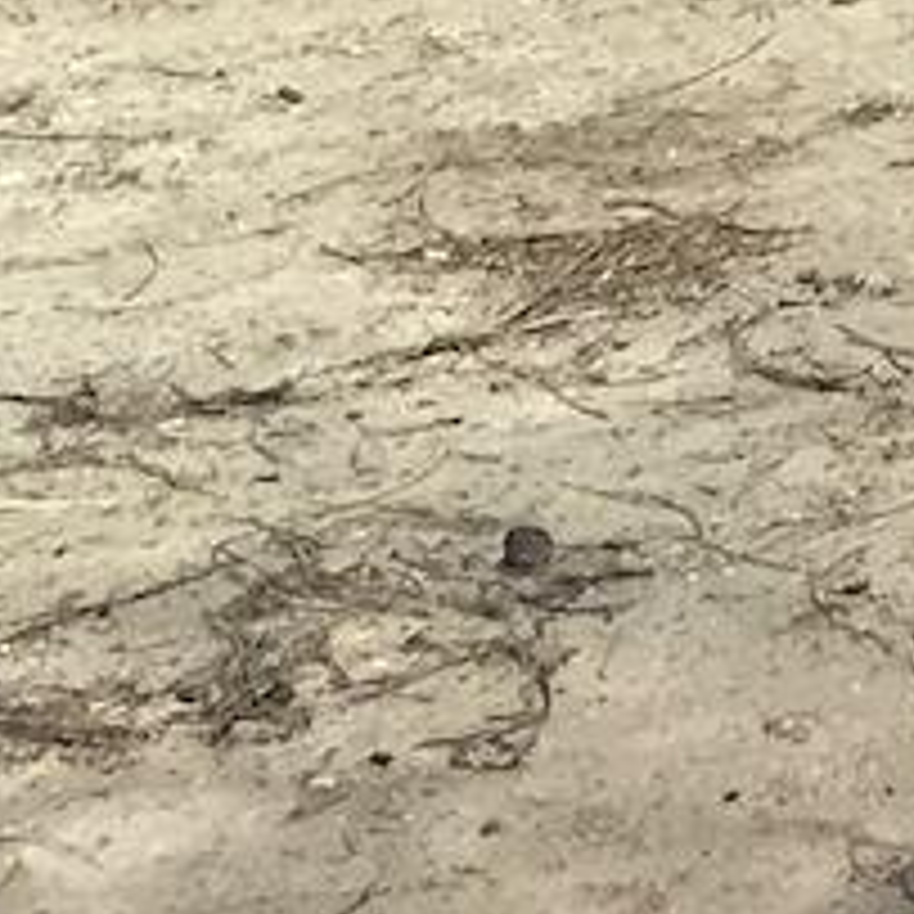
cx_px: 2085
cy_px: -2400
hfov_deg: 6.6
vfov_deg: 6.1
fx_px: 7528
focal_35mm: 252
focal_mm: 4.15
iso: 25
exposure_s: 1/1425
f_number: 2.2
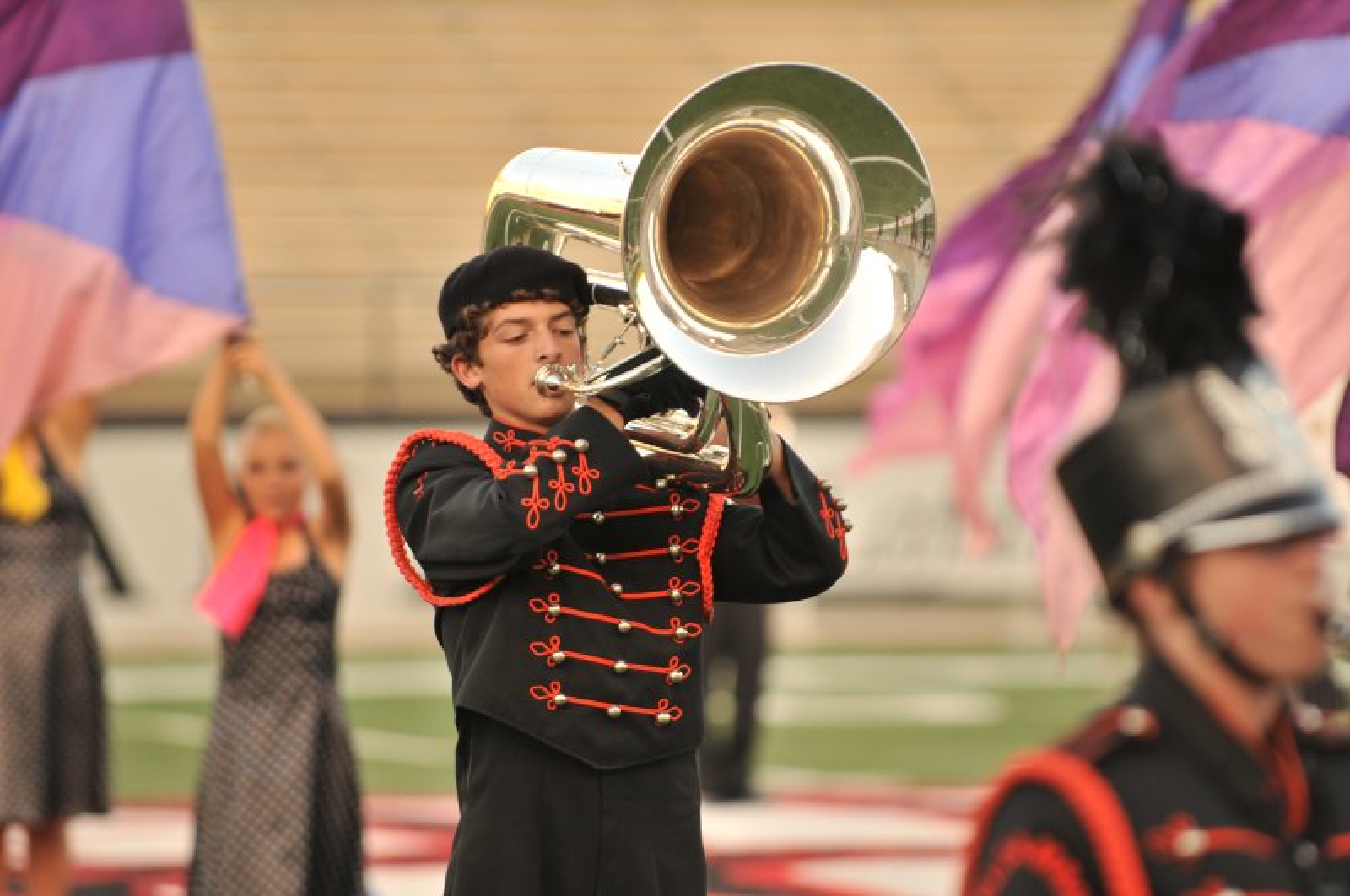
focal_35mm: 300
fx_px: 11234
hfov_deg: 6.9
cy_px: 448
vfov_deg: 4.6
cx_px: 675
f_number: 2.8
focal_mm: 200
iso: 200
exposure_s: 1/400
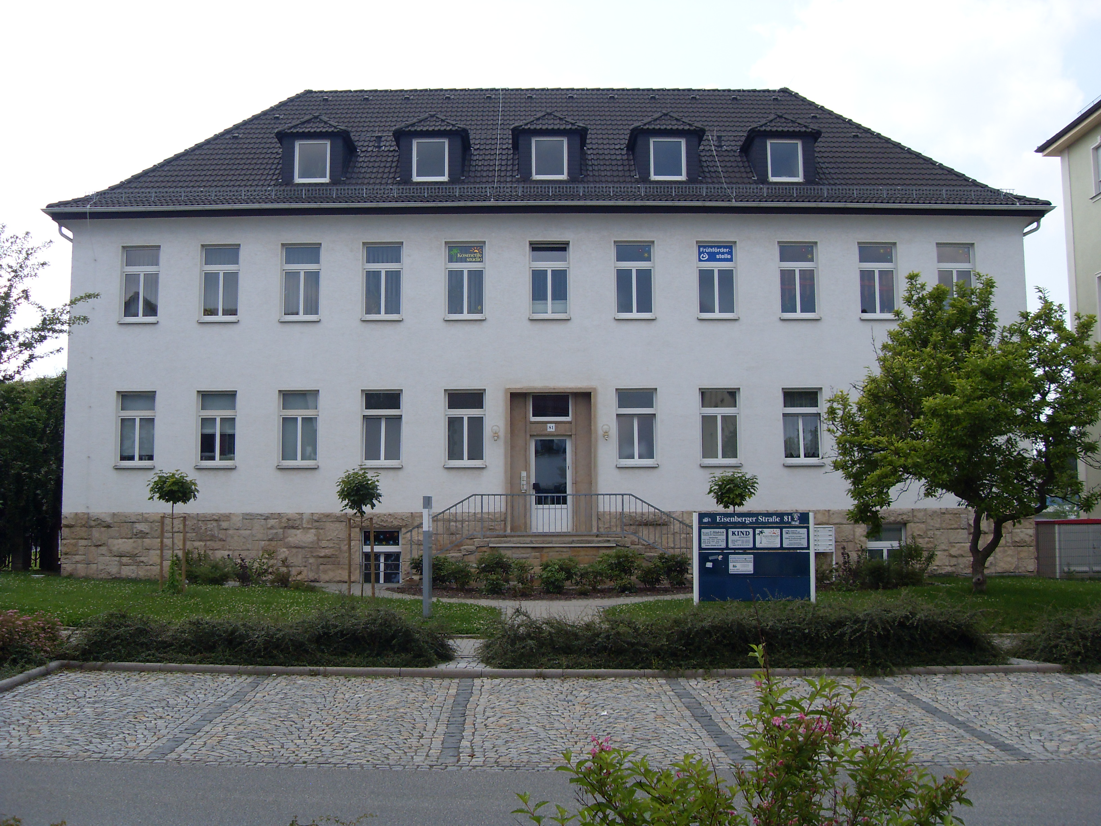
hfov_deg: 50.1
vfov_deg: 38.7
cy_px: 413
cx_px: 550
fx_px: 1177
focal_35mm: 37
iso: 80
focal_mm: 6.3
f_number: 7
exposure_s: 1/180
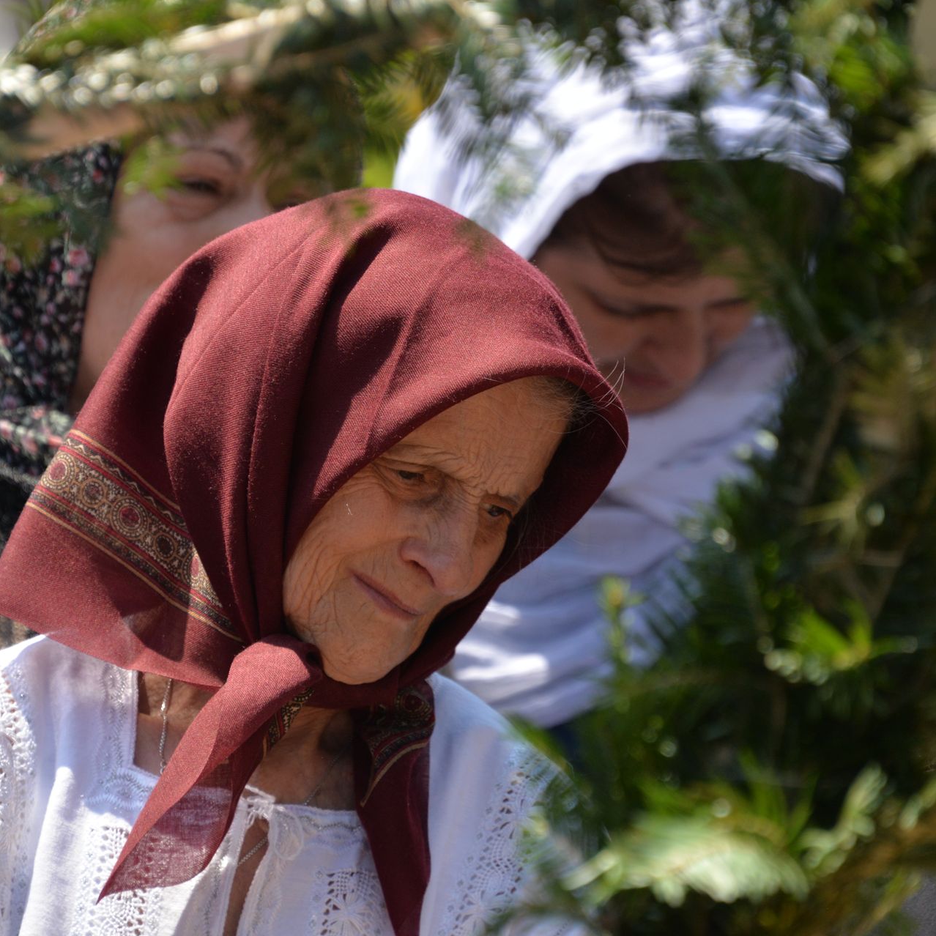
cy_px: 468
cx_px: 433
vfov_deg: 4.6
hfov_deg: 4.6
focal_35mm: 383
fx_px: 11717
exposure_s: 1/640
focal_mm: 300
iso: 800
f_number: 6.3
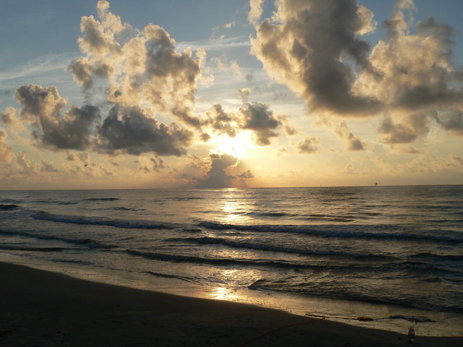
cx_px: 232
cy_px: 174
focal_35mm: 36
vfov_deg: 39.7
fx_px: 482
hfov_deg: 51.4
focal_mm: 6
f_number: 5.6
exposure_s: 1/640
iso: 80
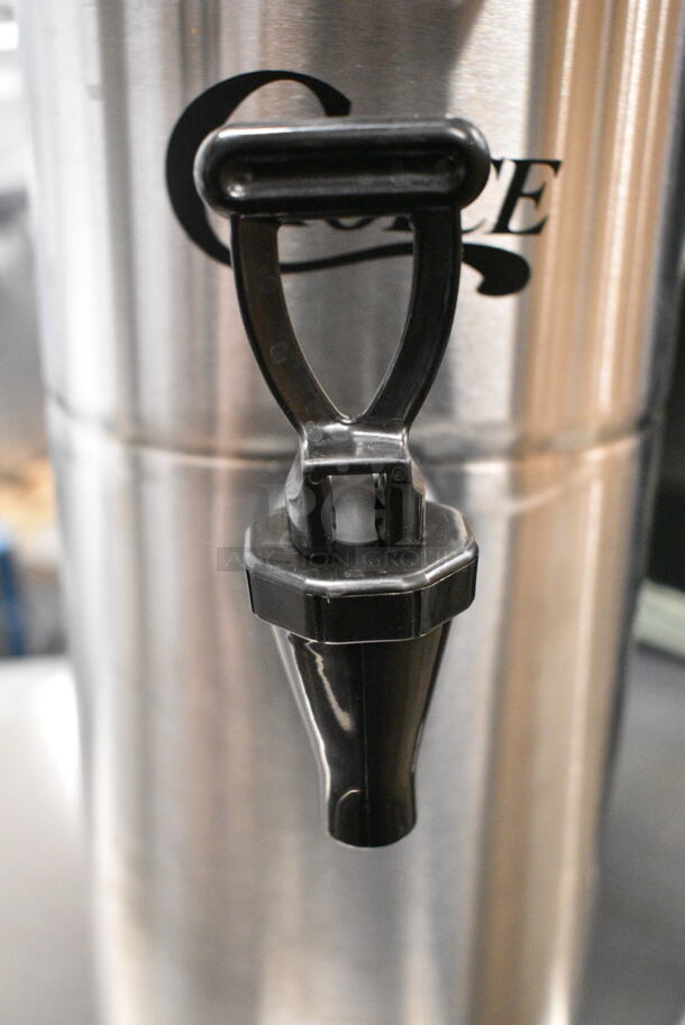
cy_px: 512
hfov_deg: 31.9
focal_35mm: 42
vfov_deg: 46.4
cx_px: 342
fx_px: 1197
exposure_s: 1/60
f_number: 4.2
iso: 6400
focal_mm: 28
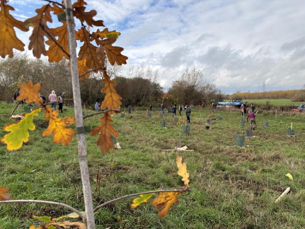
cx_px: 152
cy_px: 114
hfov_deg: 67.3
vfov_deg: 53.1
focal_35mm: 26
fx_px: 229
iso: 50
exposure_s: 1/1848
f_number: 1.6
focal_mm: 5.96
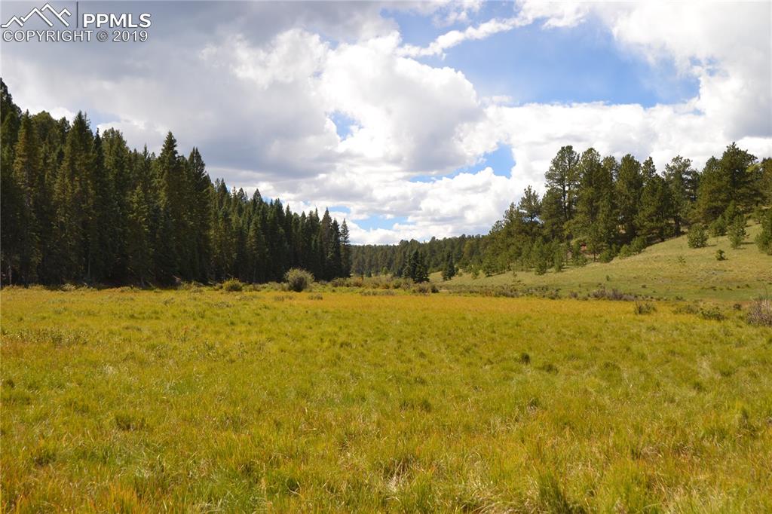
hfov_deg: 47.9
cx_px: 386
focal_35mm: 40
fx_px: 868
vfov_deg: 33.0
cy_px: 257
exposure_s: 1/200
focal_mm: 27
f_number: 9
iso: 100
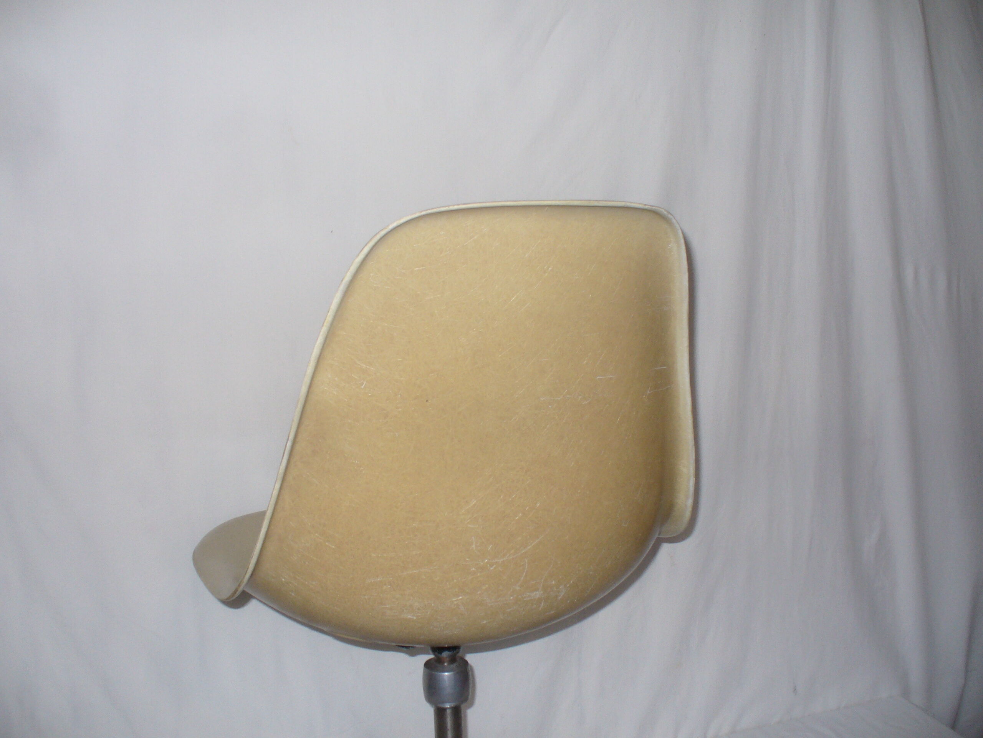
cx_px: 492
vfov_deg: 38.7
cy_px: 369
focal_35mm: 37
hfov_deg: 50.1
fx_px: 1051
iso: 125
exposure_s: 1/30
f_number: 2.8
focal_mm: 6.1
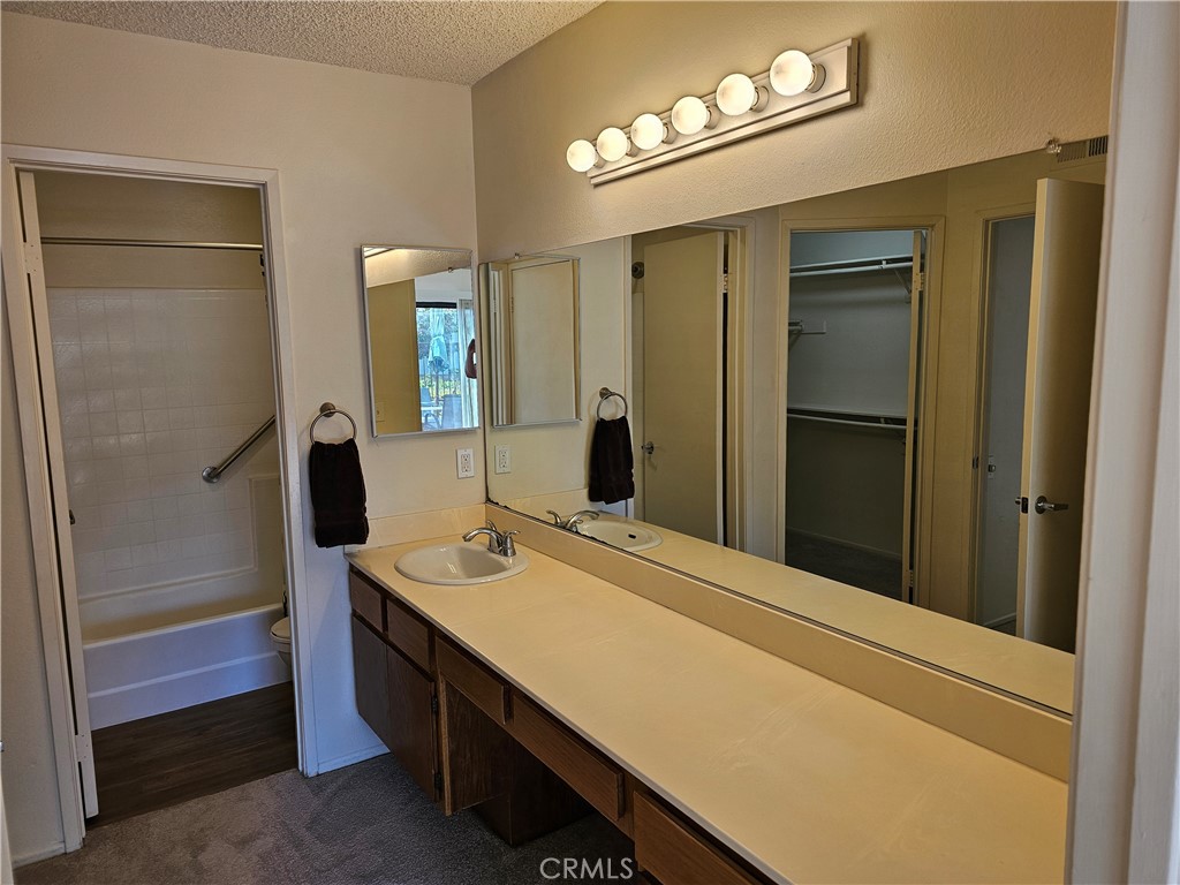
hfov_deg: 73.9
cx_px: 590
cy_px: 442
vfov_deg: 58.9
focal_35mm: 23
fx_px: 784
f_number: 1.7
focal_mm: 6.3
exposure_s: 1/120
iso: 64
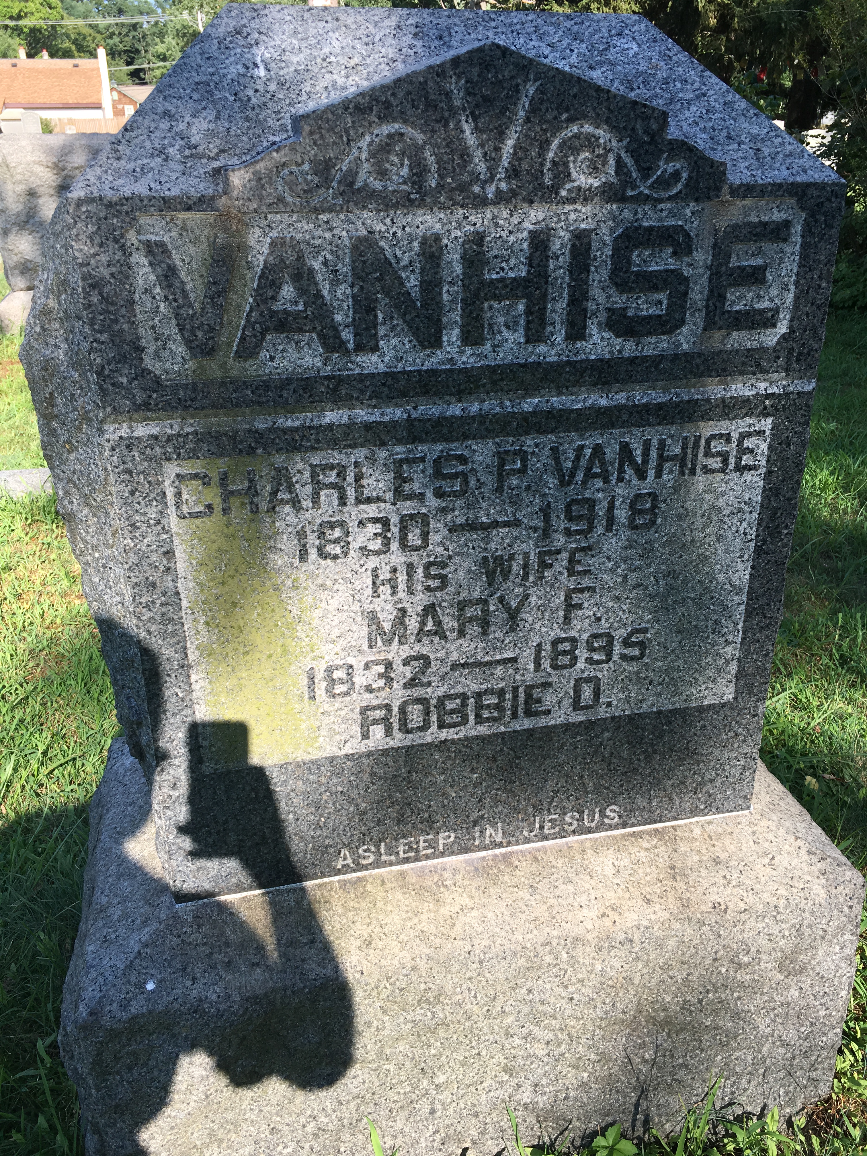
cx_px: 434
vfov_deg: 61.7
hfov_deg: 48.2
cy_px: 578
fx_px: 968
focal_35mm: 29
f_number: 2.2
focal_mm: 4.15
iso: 25
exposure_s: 1/557
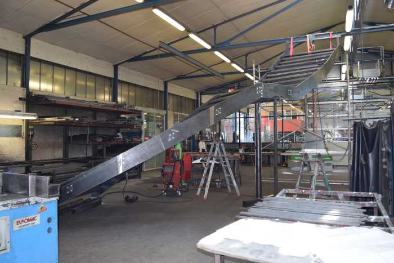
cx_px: 197
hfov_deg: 67.4
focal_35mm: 27
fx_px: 296
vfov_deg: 47.9
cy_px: 132
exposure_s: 1/125
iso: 720
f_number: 5.6
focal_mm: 18
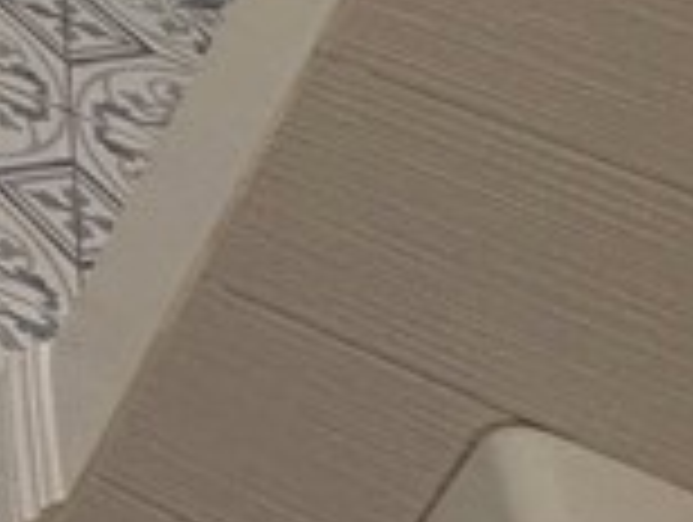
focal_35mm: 93
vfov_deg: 12.6
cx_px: -1426
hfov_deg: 11.2
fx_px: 1865
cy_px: -716
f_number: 2.2
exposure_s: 1/120
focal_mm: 2.22
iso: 80
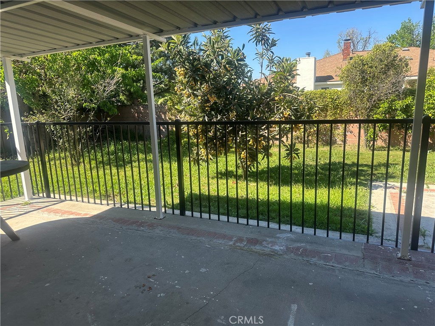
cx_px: 218
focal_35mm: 24
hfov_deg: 71.6
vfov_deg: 56.8
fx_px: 302
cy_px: 163
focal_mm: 6.86
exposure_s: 1/1289
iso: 80
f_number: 1.78
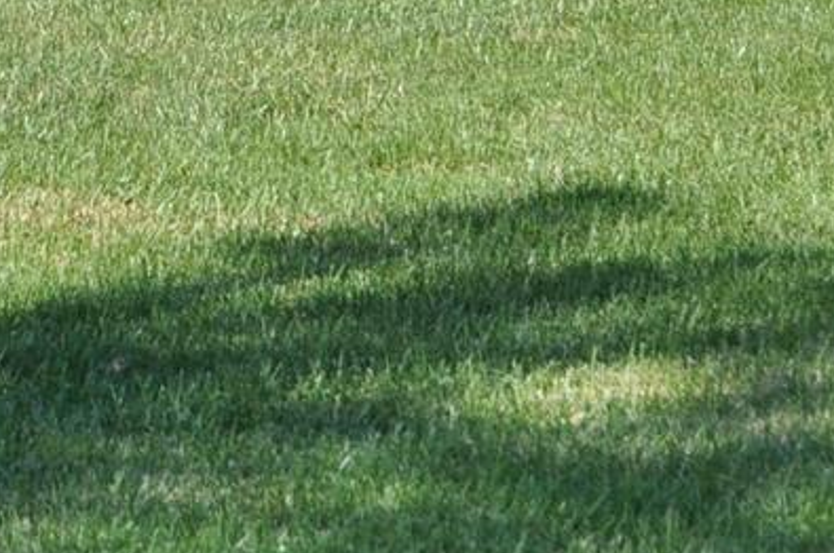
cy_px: -89
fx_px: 9890
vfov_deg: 3.2
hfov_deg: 4.8
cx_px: -517
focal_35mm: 428
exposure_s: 1/320
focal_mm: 55
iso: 250
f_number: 9
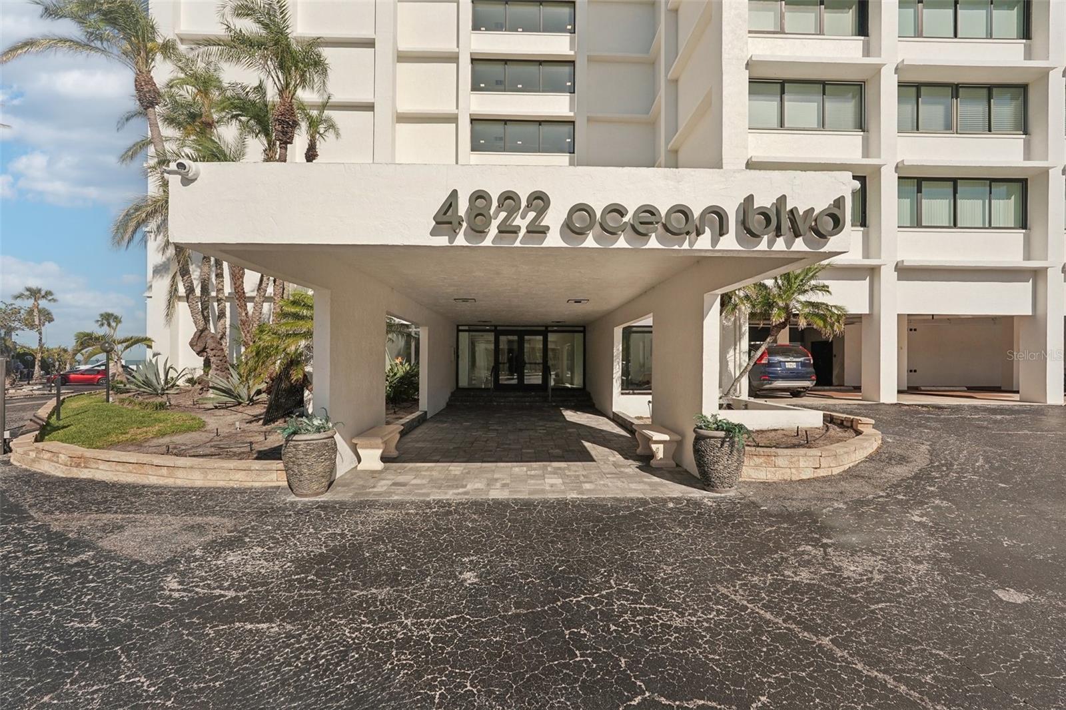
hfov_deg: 96.7
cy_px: 355
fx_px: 474
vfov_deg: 73.7
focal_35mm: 16
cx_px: 533
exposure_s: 1/1250
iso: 400
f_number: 8
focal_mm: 16
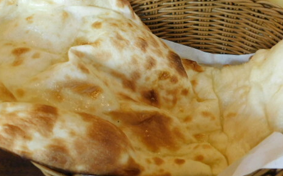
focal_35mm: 44
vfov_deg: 28.8
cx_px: 158
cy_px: 46
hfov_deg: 45.2
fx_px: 339
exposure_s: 1/25
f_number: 3.2
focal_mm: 5.3
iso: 400
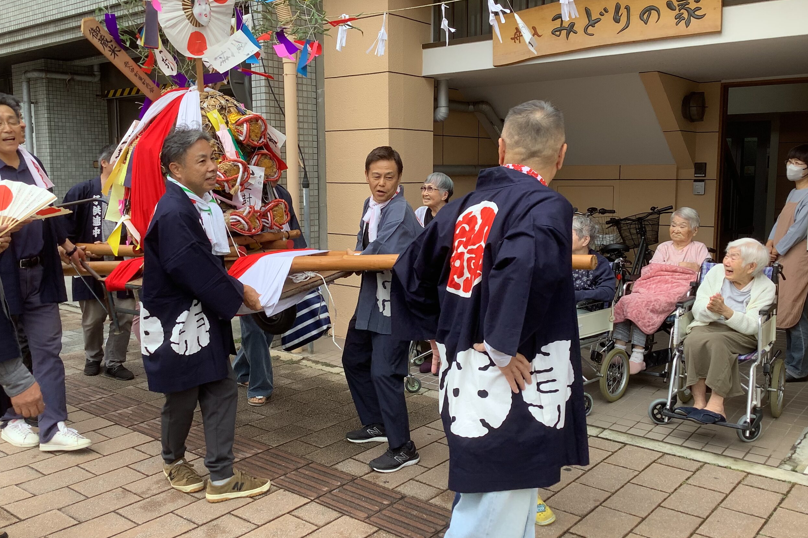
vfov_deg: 40.0
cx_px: 404
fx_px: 741
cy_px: 257
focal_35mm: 33
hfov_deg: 57.2
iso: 25
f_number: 2.4
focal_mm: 3.3
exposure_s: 1/120
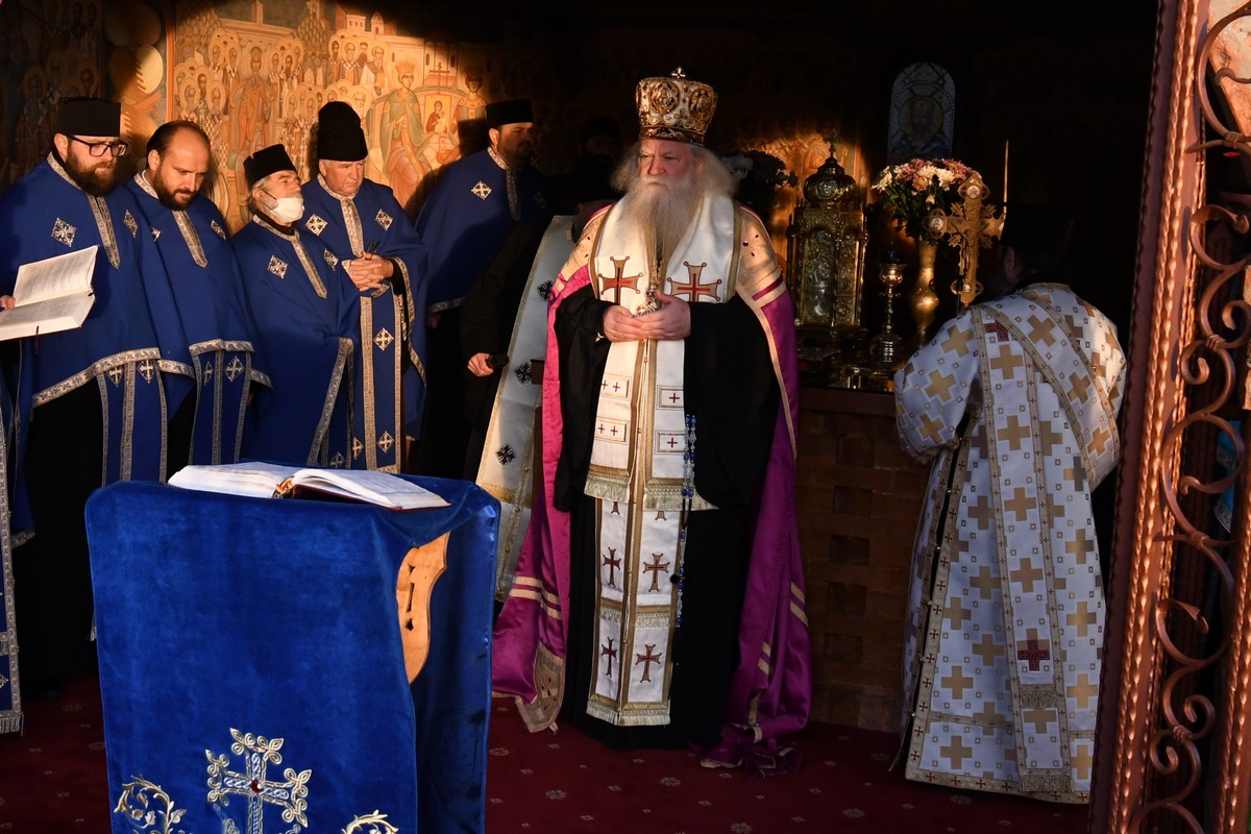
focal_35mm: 30
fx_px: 1042
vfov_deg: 43.6
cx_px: 626
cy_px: 417
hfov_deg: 61.9
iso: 1250
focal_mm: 20
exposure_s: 1/500
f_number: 5.6
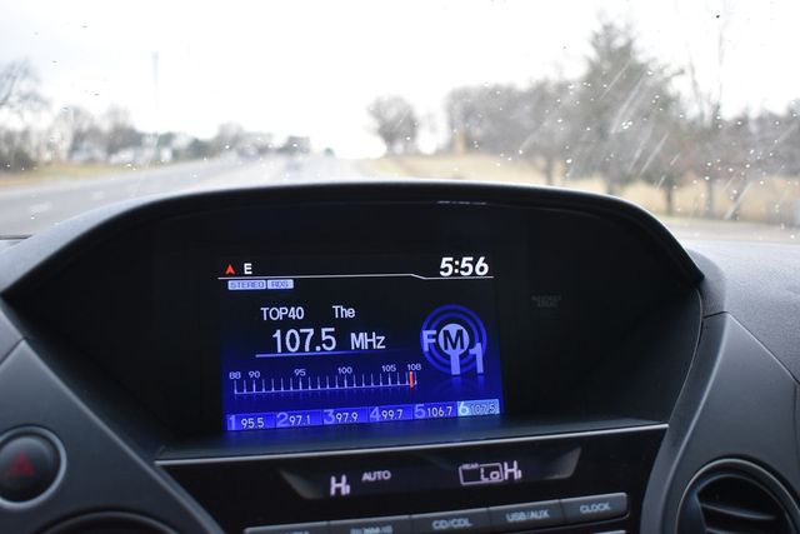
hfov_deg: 46.4
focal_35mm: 42
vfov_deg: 31.9
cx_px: 400
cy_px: 267
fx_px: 933
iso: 800
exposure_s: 1/200
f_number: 4.2
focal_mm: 28
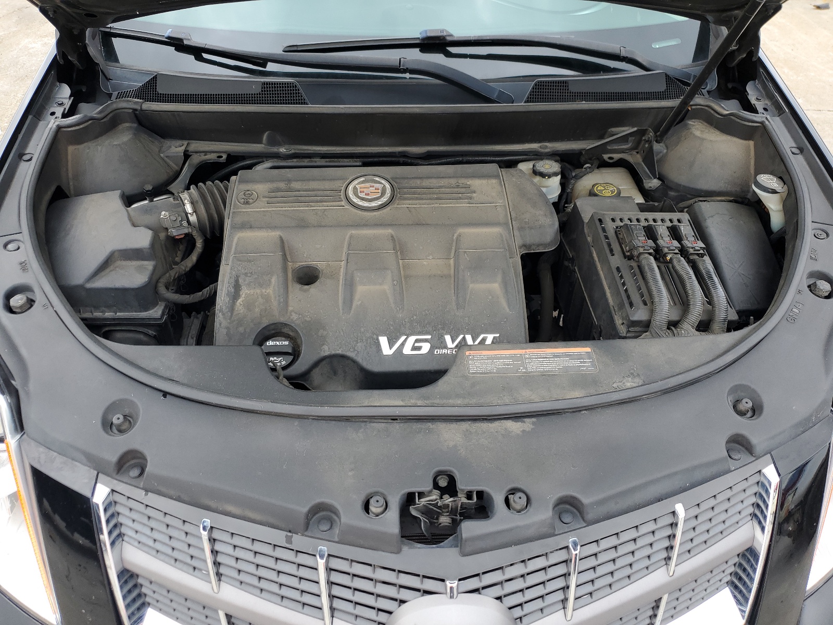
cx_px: 416
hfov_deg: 67.3
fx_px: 626
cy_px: 312
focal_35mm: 26
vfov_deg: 53.1
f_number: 1.5
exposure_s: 1/294
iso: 50
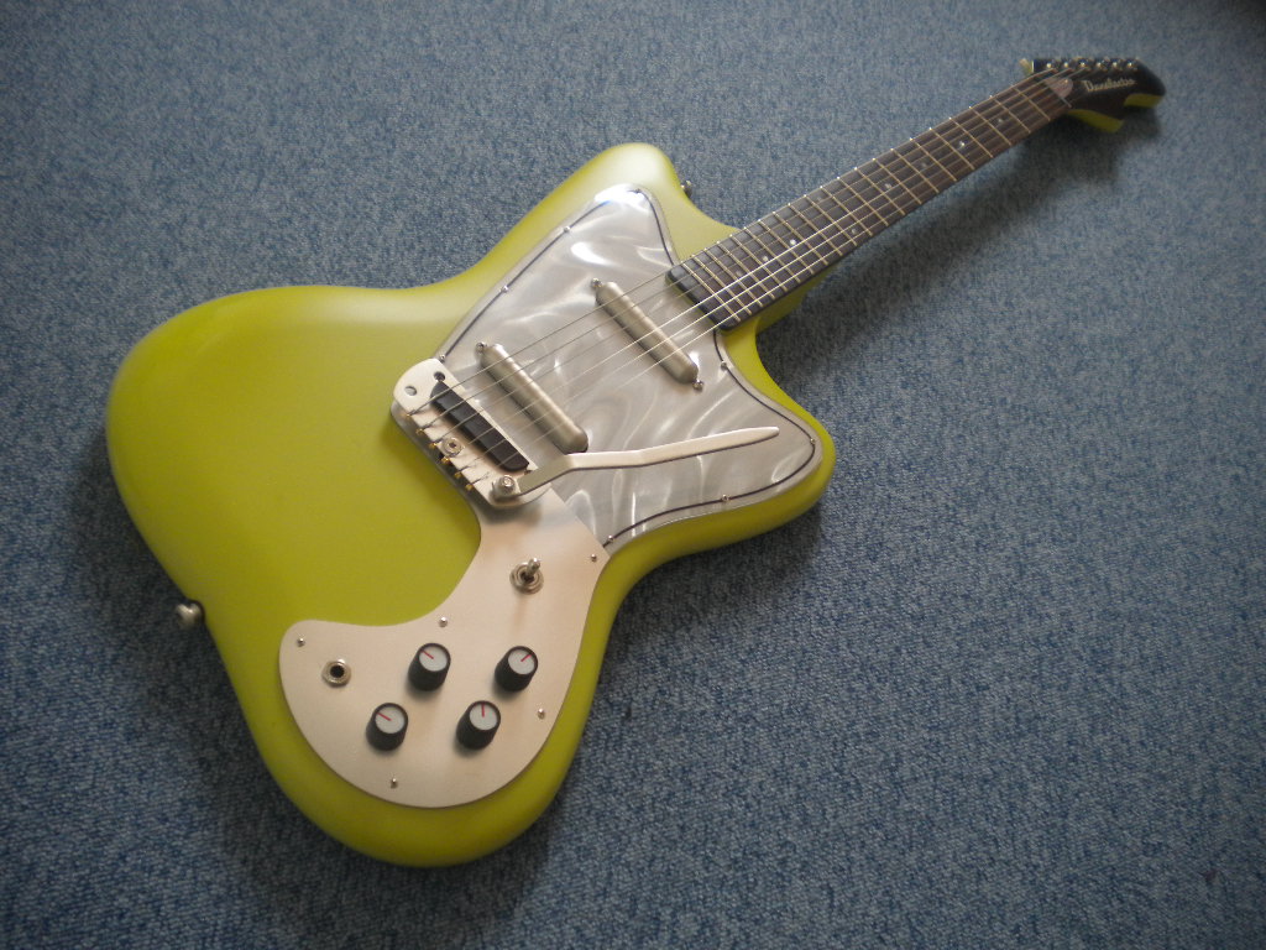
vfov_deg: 40.7
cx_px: 633
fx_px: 1280
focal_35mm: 35
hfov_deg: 52.6
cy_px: 475
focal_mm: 6.3
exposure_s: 1/10.5
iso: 200
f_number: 3.1
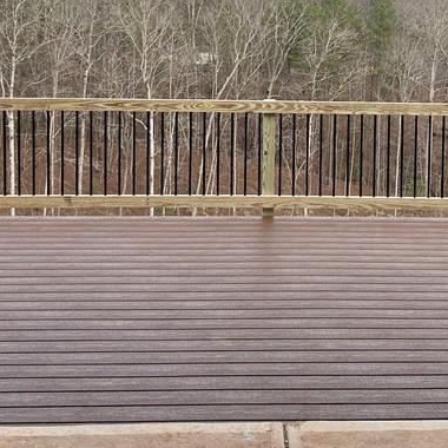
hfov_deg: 27.6
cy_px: 62
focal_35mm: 62
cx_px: 291
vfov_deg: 26.9
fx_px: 908
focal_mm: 5.7
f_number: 1.5
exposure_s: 1/1079
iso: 50
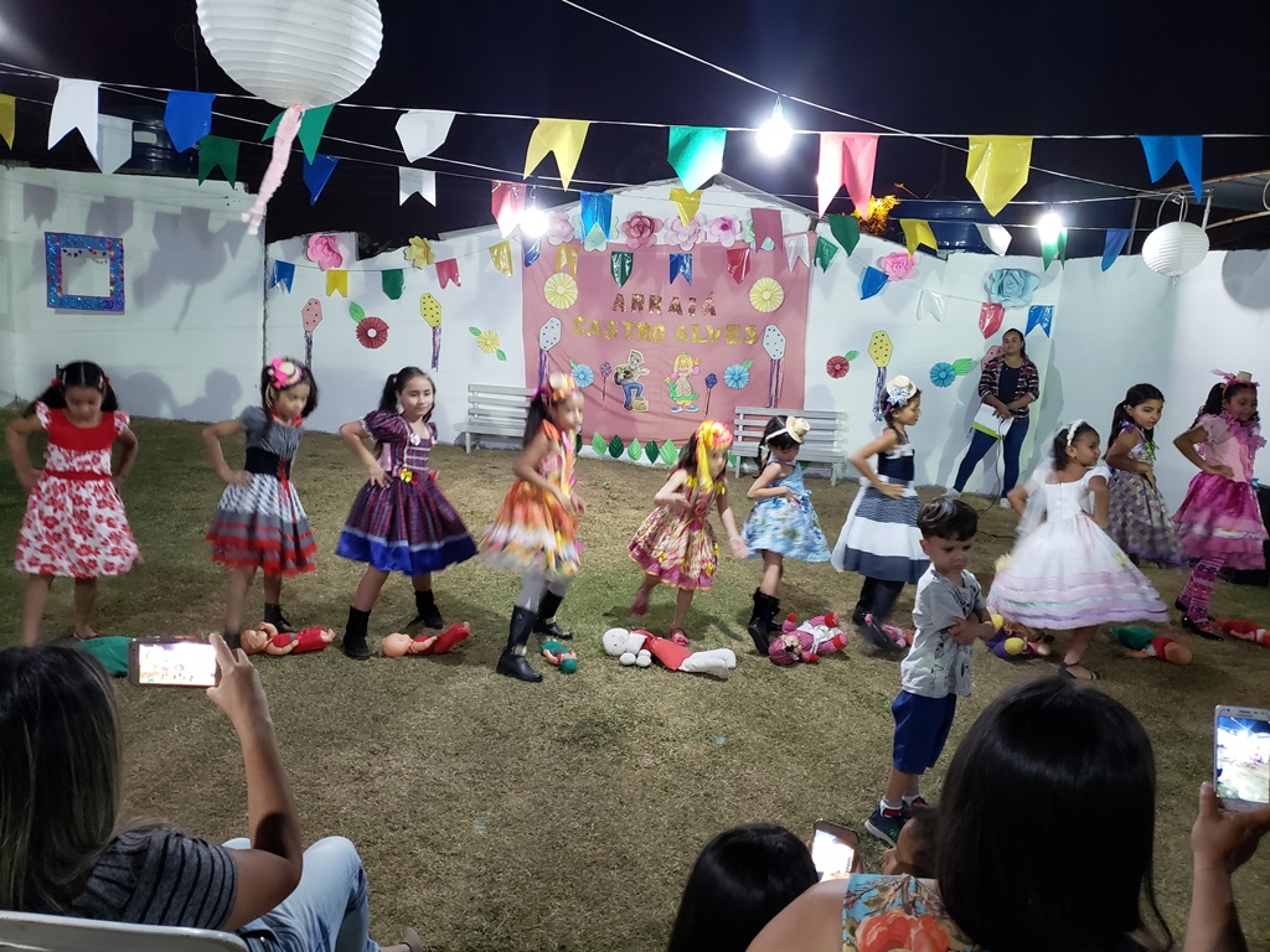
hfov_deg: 67.3
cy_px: 476
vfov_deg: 53.1
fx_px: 954
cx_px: 635
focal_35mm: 26
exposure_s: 1/20
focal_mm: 4.3
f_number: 1.5
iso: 250
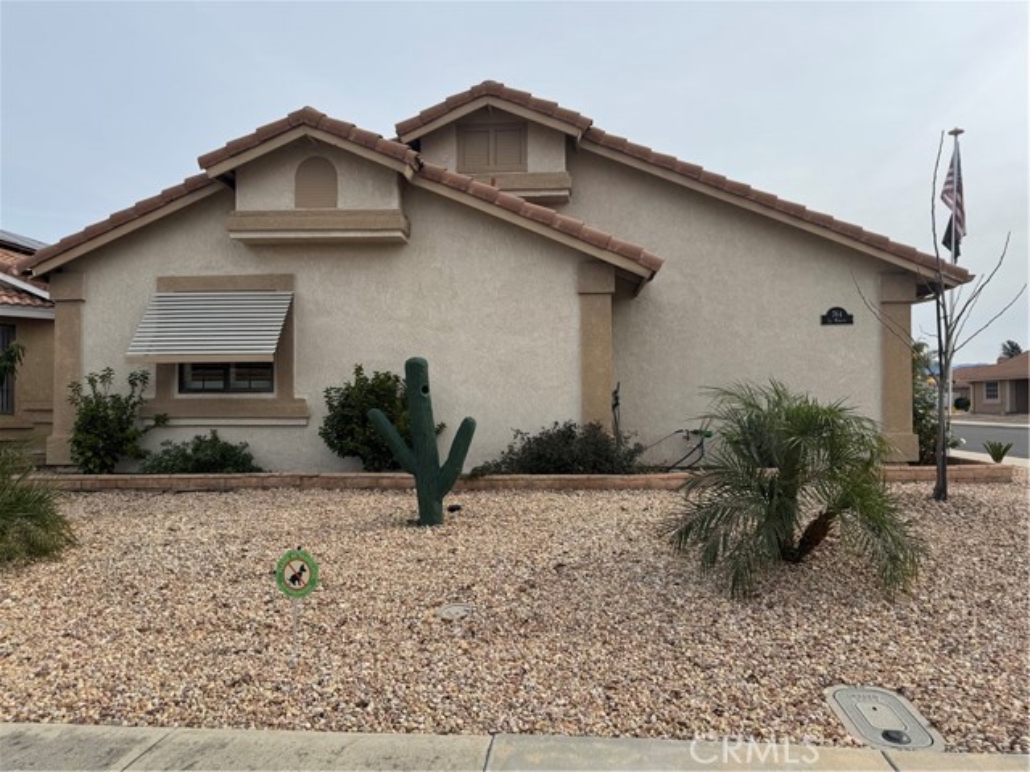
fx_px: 714
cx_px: 515
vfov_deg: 56.8
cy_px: 386
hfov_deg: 71.6
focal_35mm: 24
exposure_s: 1/4950
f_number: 1.78
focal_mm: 6.76
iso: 80
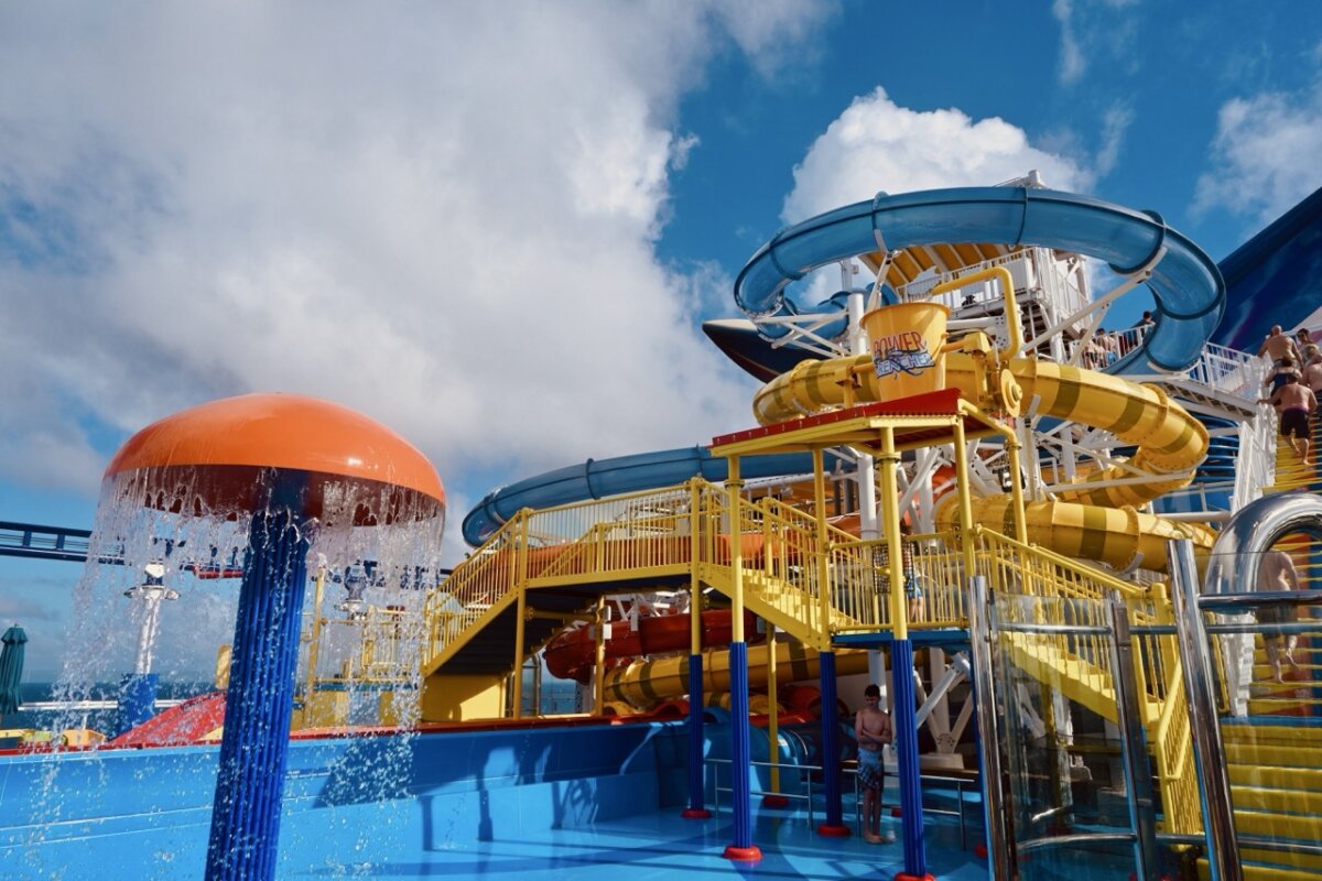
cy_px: 440
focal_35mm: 24
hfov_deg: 73.7
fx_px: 881
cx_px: 661
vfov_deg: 53.1
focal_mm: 16
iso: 100
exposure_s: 1/500
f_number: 8
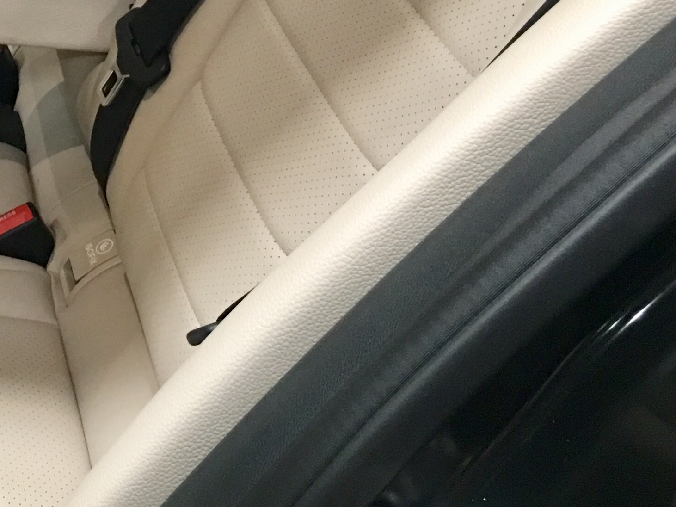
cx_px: -168
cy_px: -49
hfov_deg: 22.2
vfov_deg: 17.8
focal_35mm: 80
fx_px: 1562
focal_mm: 4.15
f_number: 2.2
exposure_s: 1/8
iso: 125
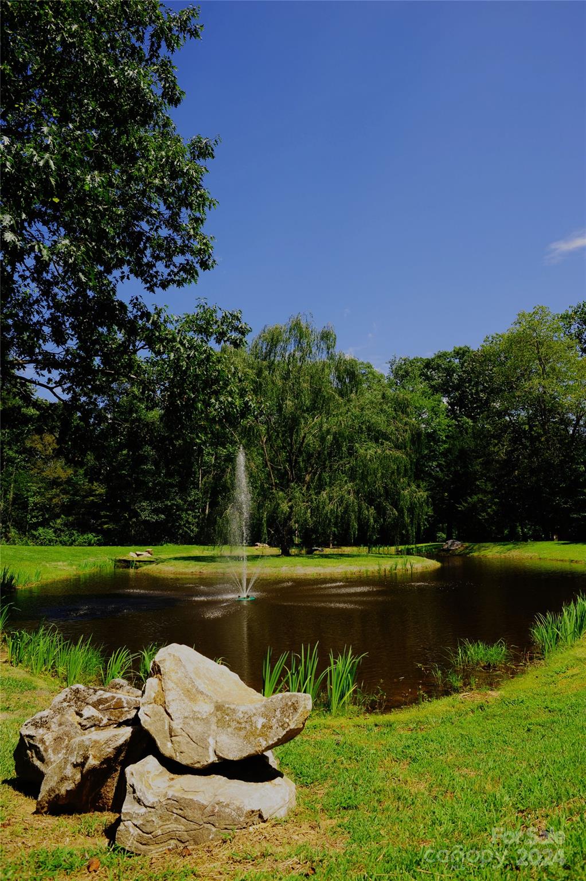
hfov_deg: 53.1
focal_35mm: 24
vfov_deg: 73.8
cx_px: 293
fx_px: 587
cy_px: 440
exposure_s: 1/250
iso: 200
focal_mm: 24
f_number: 8
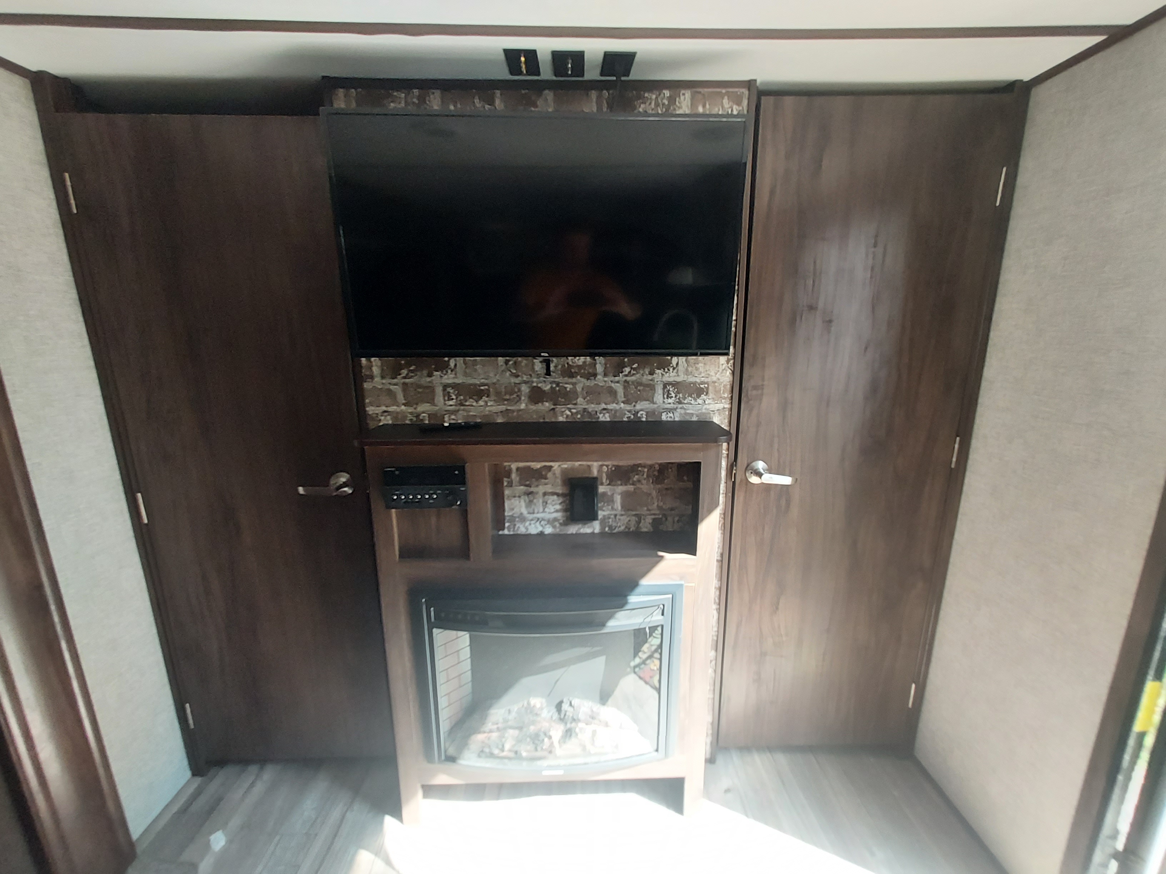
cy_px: 437
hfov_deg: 106.2
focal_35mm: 13
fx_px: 438
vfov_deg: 89.9
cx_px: 583
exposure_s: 1/60
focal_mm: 1.42
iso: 80
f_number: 2.2
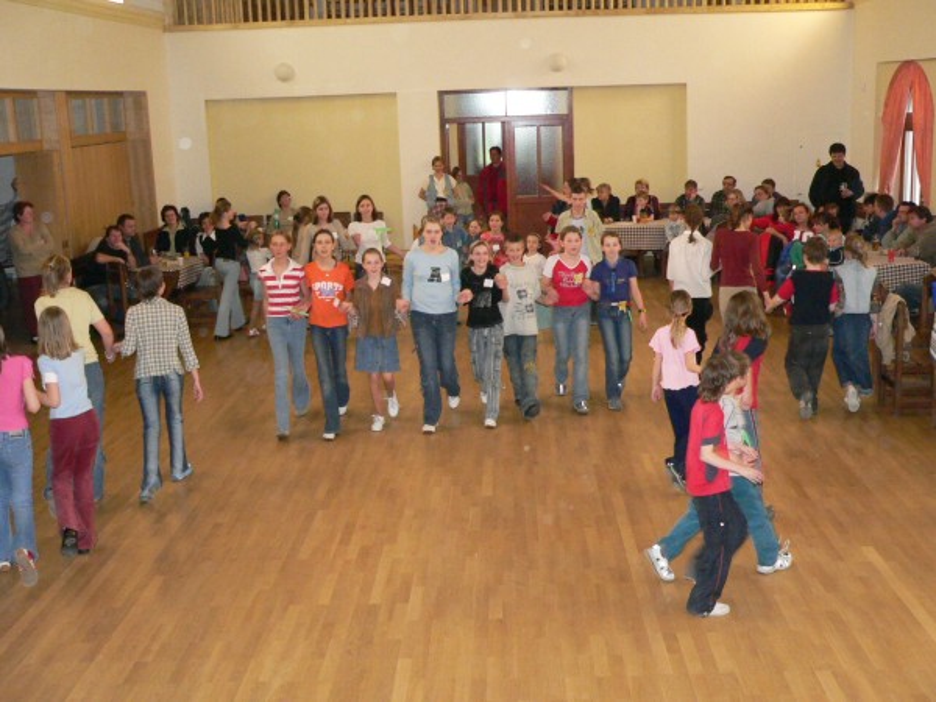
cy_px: 351
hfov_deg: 45.8
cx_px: 468
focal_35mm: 41
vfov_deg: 35.1
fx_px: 1109
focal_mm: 6.8
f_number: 2.8
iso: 400
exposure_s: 1/60
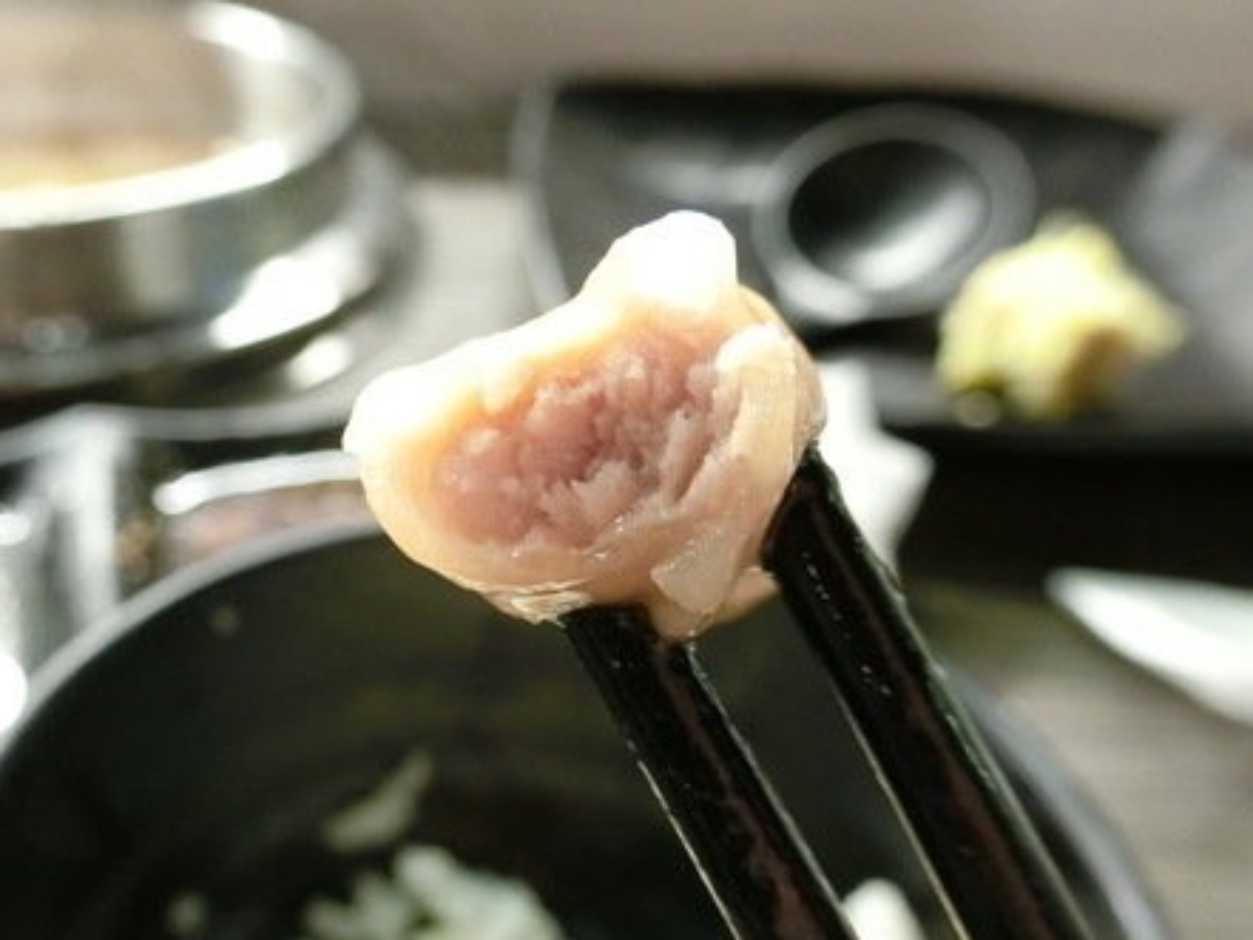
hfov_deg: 52.8
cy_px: 491
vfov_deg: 41.8
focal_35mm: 34
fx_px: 1231
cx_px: 409
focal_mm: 5.4
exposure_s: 1/30
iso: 800
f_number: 2.8
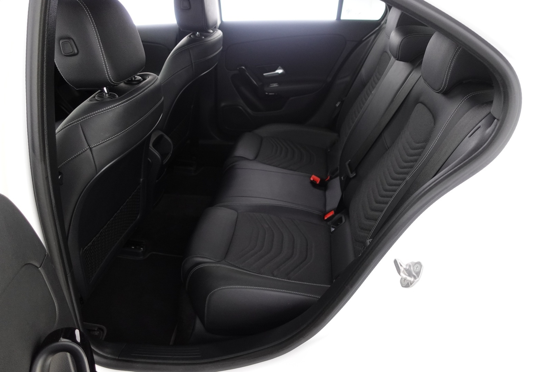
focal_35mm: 24
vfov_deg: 53.1
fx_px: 373
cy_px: 186
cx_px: 280
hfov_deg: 73.7
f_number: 1.8
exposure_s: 1/25
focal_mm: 9.4
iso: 800
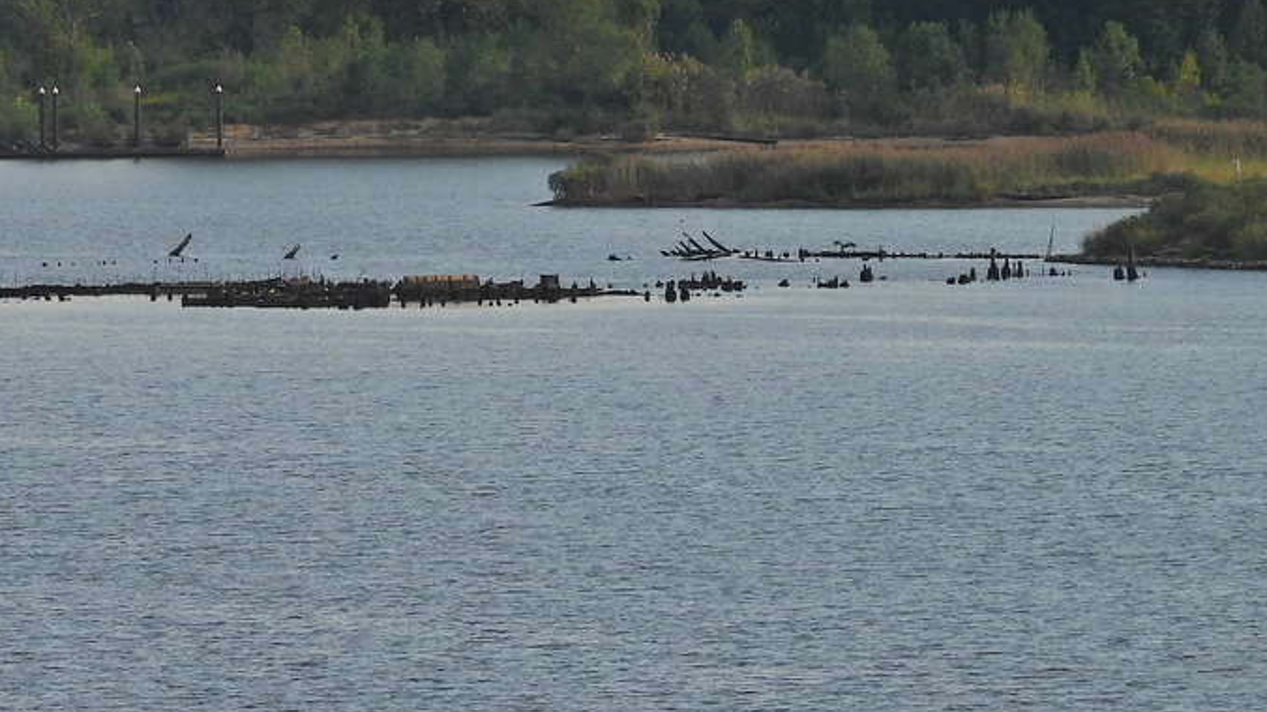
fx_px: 24252
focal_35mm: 722
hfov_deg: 3.0
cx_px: 313
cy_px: -71
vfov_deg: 1.7
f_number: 5
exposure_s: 1/640
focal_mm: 62.5
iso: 100
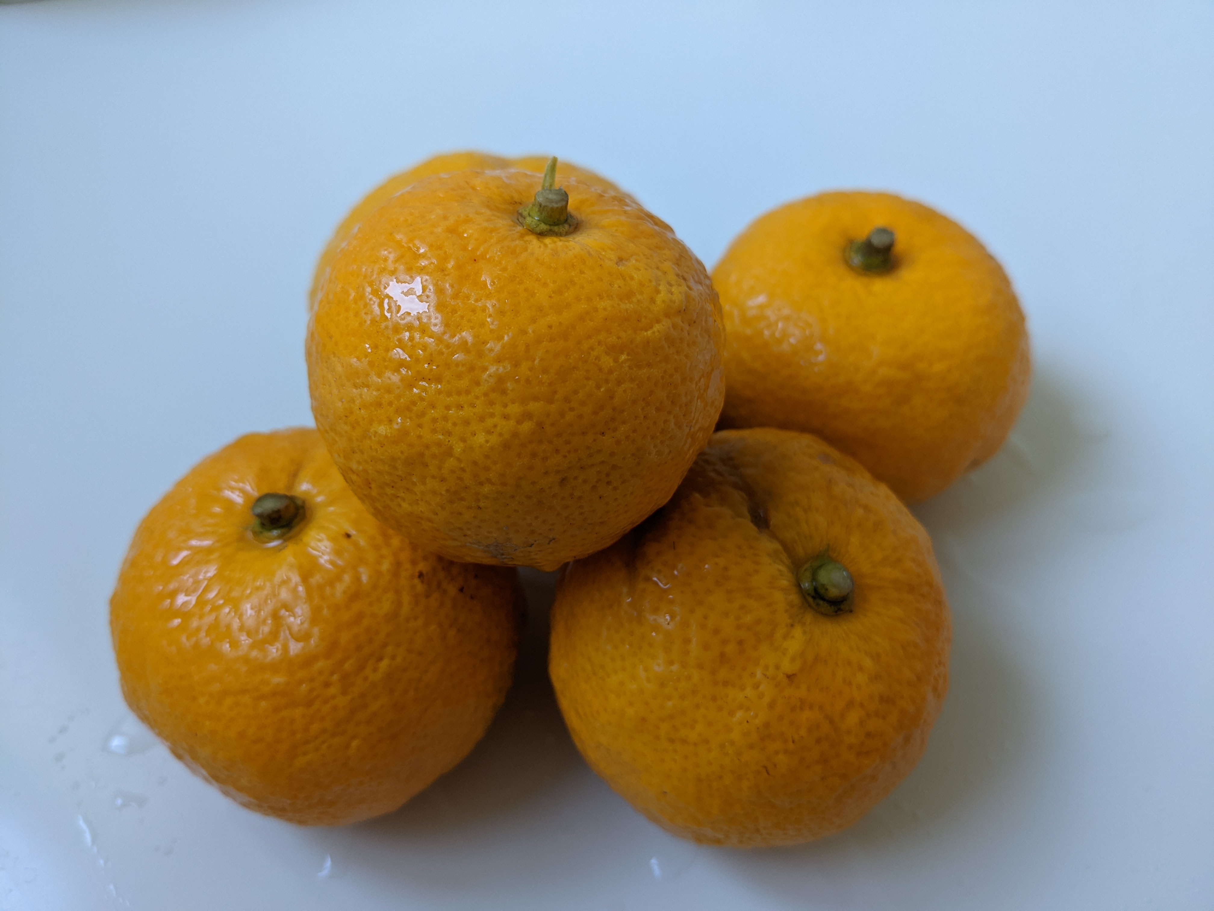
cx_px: 607
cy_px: 456
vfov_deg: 51.4
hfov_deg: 65.3
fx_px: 947
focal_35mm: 27
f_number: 1.73
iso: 94
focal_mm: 4.38
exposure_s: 1/23.8
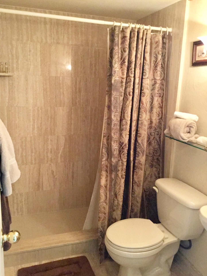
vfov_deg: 56.8
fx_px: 255
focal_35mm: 32
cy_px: 138
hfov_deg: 44.1
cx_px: 101
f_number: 2.4
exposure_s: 1/15
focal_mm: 3.3
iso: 320
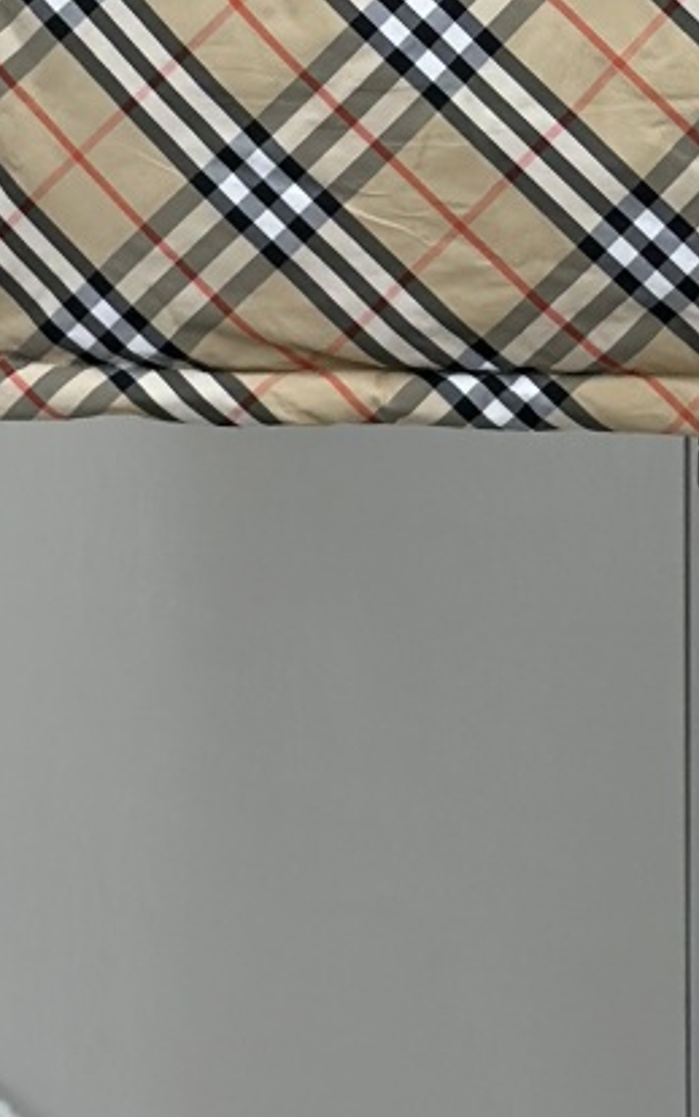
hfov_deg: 7.4
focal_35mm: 177
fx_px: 5391
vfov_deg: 11.6
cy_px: -286
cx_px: 645
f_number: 1.78
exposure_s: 1/282
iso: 80
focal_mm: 6.86
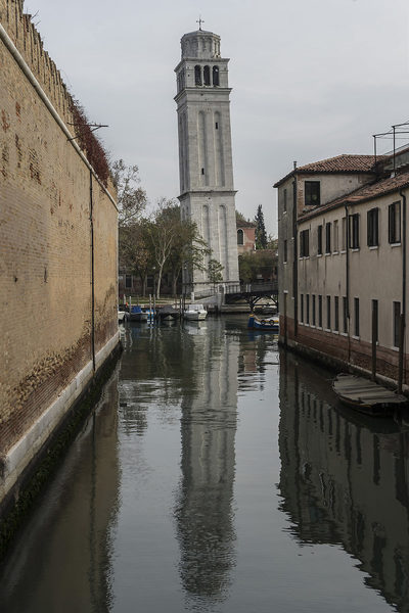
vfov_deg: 43.6
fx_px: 767
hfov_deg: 29.9
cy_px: 306
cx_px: 204
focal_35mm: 45
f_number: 8
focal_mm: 45
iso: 100
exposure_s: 1/125
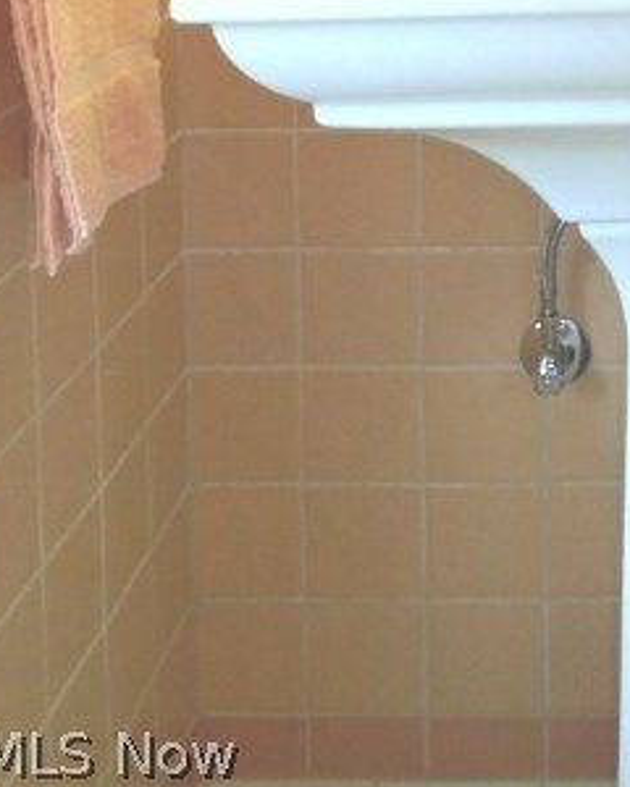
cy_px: -210
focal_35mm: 65
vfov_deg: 25.5
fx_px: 1515
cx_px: 719
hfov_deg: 22.0
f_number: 3.2
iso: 100
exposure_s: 1/40
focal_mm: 4.6
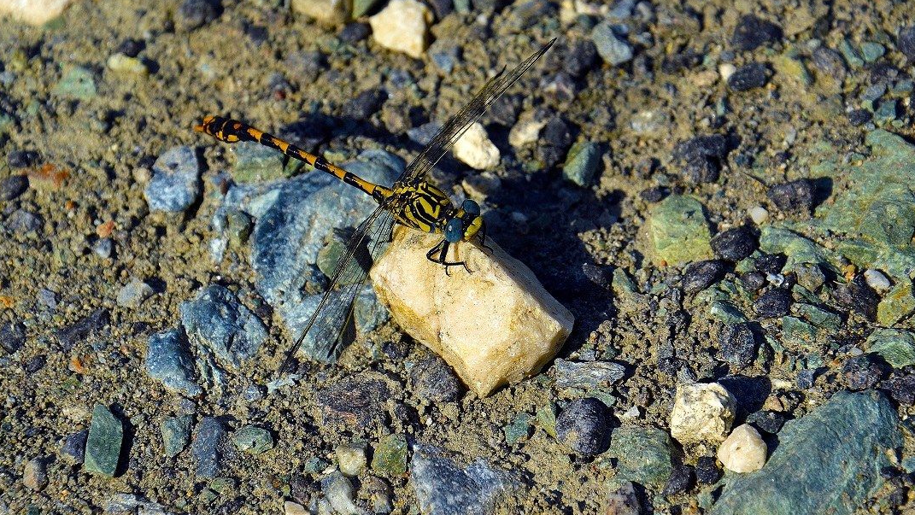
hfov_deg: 11.7
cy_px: 213
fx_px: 4479
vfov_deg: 6.6
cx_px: 463
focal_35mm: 185
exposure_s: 1/320
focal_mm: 105
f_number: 8
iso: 100
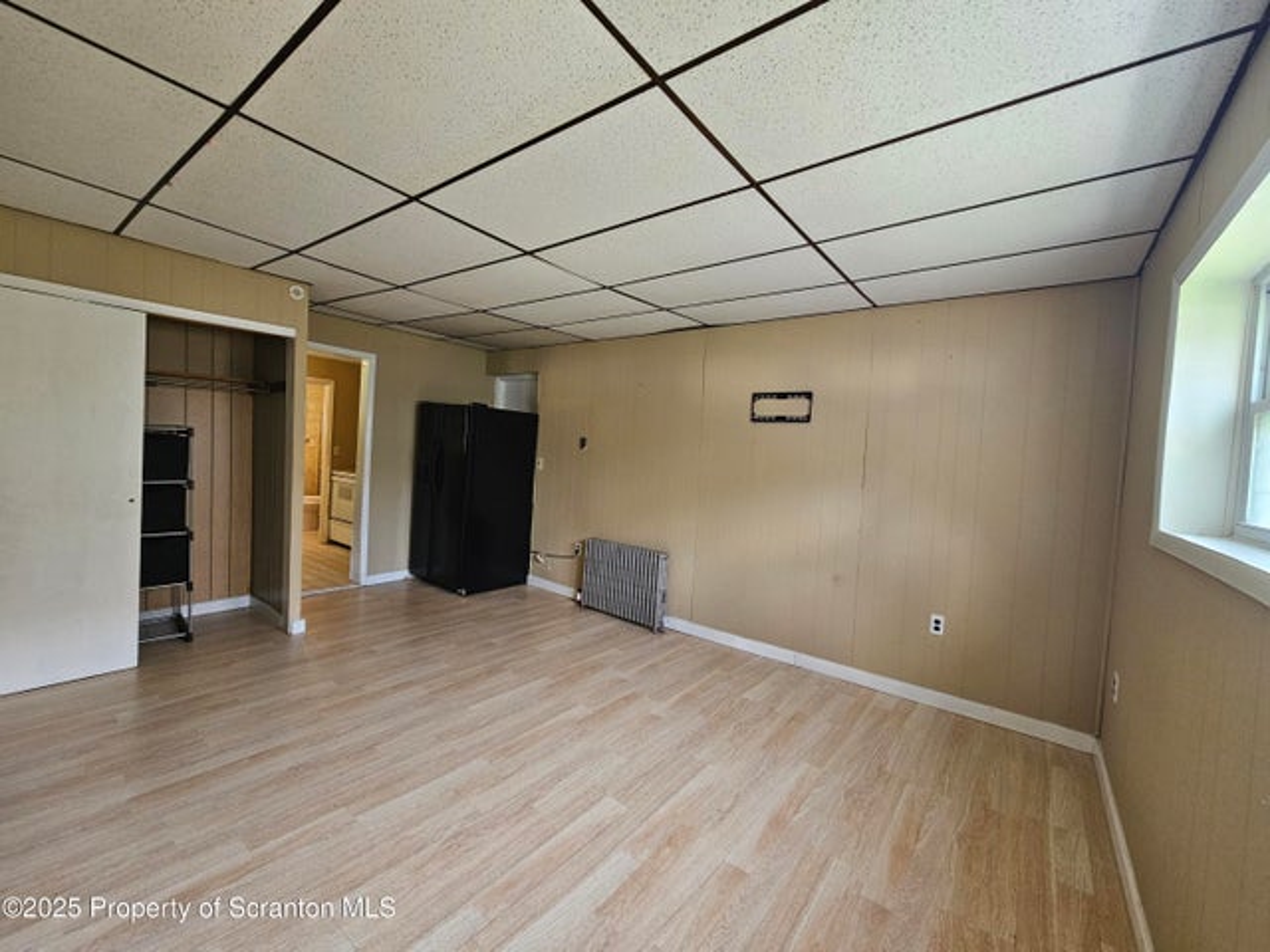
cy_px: 476
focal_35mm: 13
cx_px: 635
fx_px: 477
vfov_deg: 89.9
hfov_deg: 106.2
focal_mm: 2.2
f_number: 2.2
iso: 200
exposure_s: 1/77
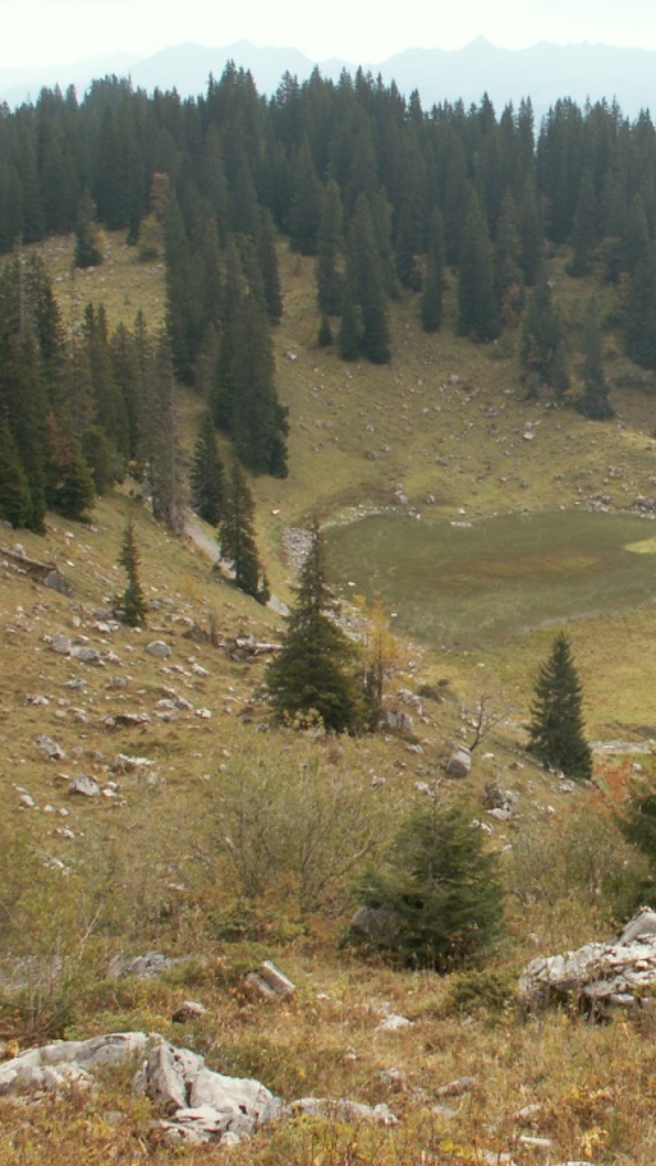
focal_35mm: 51
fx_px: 1577
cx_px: 647
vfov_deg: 40.6
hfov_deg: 22.6
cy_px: 583
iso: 50
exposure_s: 1/100
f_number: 4.5
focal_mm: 5.86
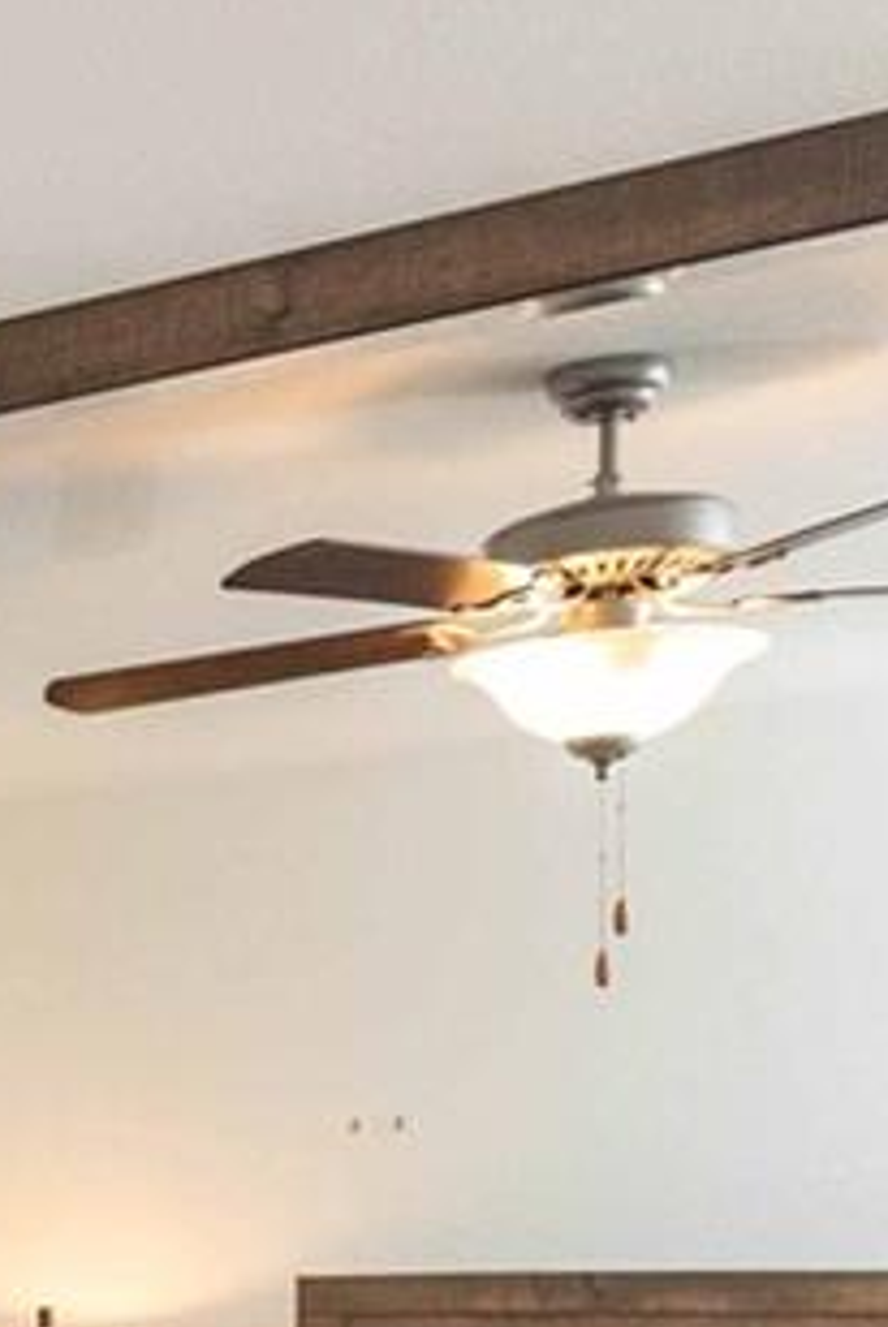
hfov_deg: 9.9
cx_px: -1992
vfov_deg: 20.6
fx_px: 3433
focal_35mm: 93
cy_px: 1542
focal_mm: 14
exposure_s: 1/100
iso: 800
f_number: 5
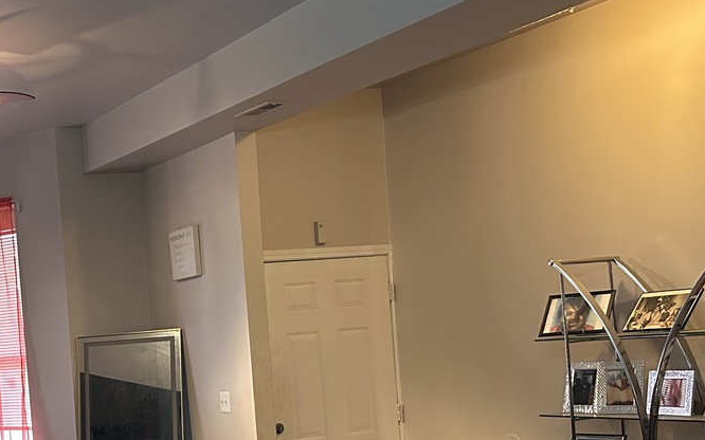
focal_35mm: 55
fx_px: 1057
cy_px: 371
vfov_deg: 23.1
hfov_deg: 34.6
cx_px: 55
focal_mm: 6.86
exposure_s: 1/60
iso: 640
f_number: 1.78
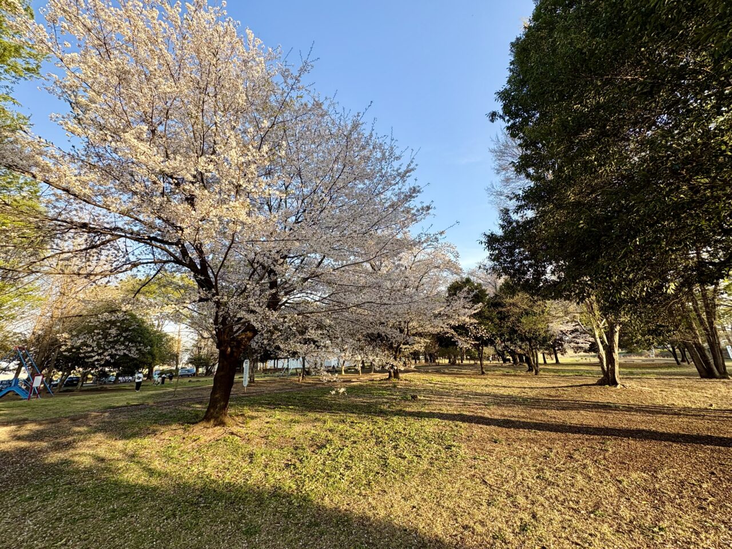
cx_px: 366
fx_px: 296
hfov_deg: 102.1
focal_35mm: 14
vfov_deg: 85.7
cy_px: 274
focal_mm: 2.22
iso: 40
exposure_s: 1/322
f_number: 2.2
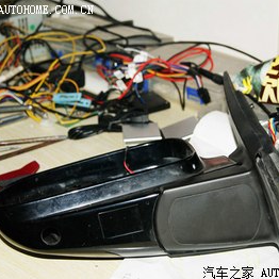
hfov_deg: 19.8
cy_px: 141
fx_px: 799
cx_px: 149
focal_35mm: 88
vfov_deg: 19.8
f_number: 5.6
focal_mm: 45
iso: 400
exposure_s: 1/60
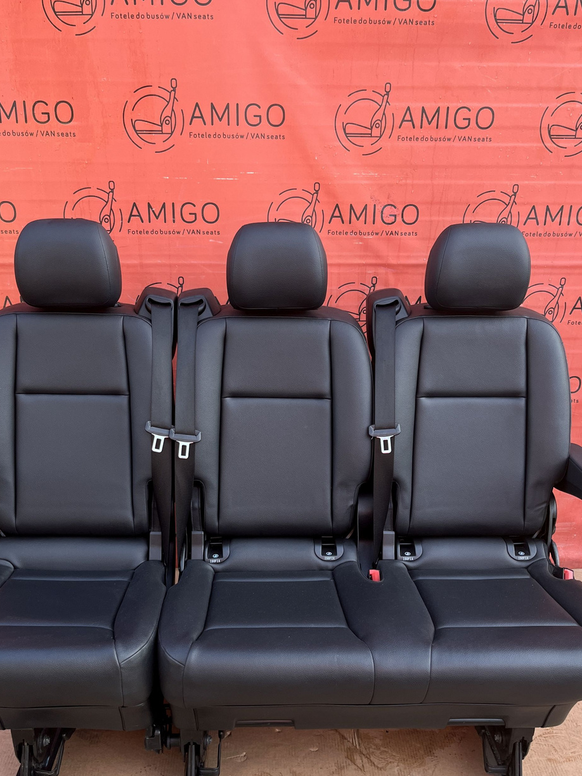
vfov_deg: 53.5
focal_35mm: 34
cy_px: 470
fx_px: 762
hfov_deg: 41.8
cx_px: 276
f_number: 1.6
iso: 40
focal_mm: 5.1
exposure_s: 1/254
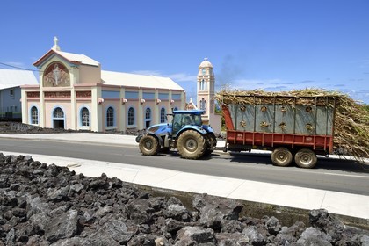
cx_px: 184
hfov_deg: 58.7
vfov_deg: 41.1
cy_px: 123
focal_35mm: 32
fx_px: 328
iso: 200
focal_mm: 32
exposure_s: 1/640
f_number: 9
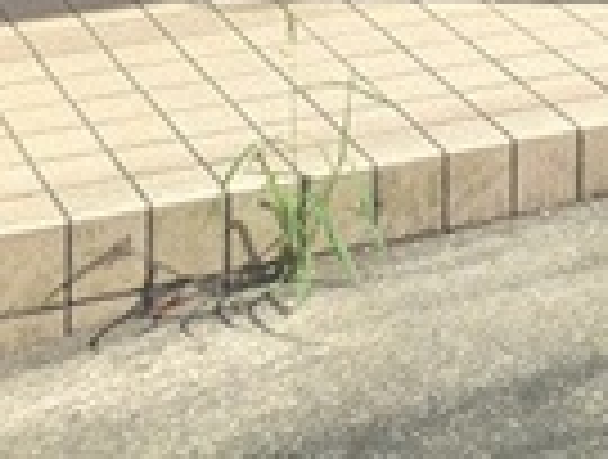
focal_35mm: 124
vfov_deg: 10.1
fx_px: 2184
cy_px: -718
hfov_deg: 15.5
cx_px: 631
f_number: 1.8
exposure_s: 1/475
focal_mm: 5.23
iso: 40
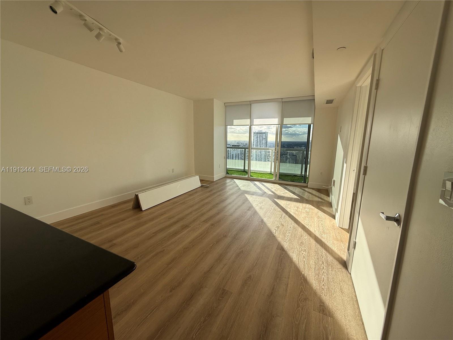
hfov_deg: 102.1
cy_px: 170
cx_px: 226
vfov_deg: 85.7
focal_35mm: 14
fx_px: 183
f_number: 2.2
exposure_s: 1/809
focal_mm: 2.22
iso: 50
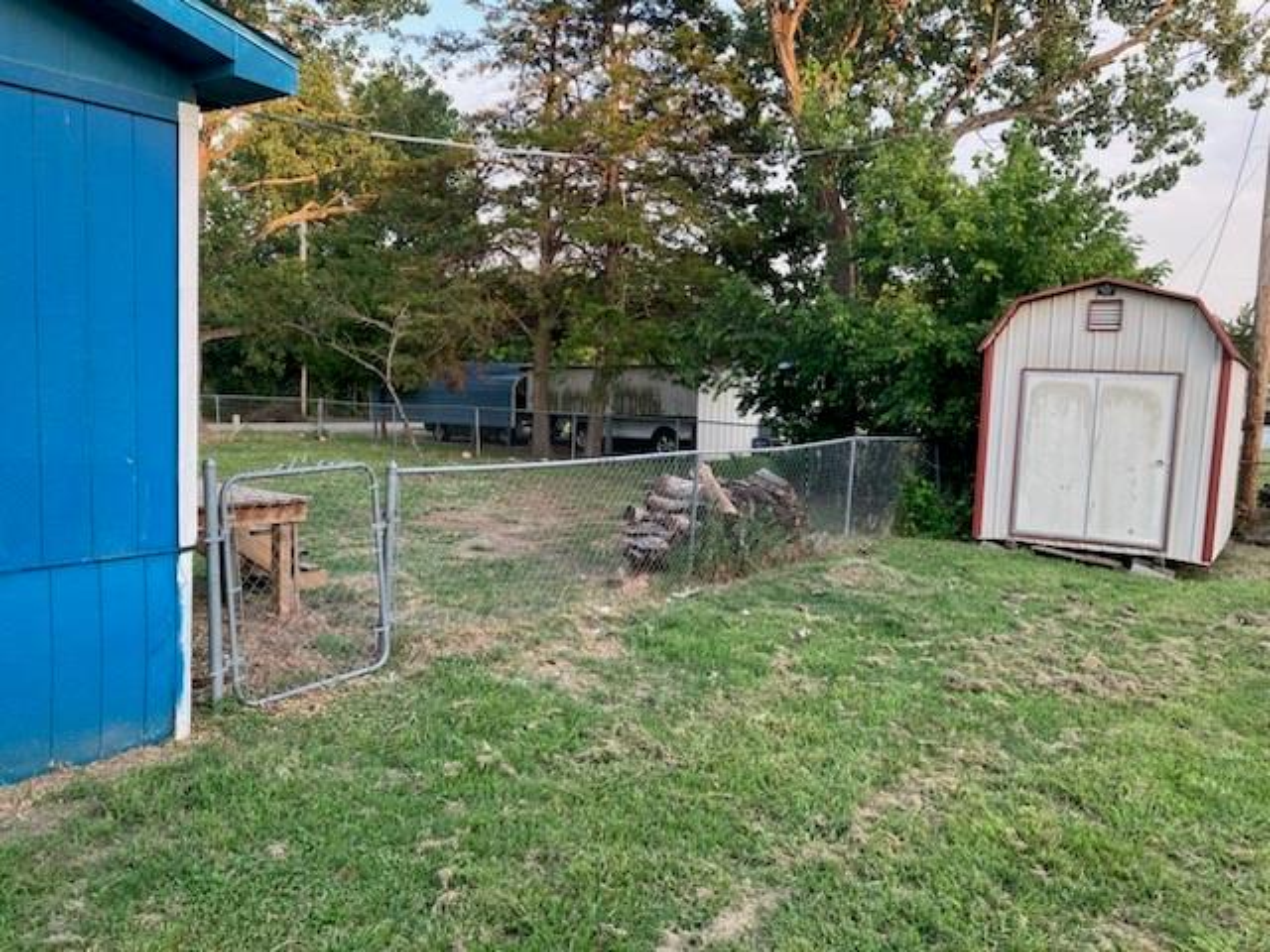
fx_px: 1027
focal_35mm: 28
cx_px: 635
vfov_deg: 49.7
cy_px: 476
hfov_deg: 63.4
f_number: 1.8
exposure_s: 1/121
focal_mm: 3.99
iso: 40
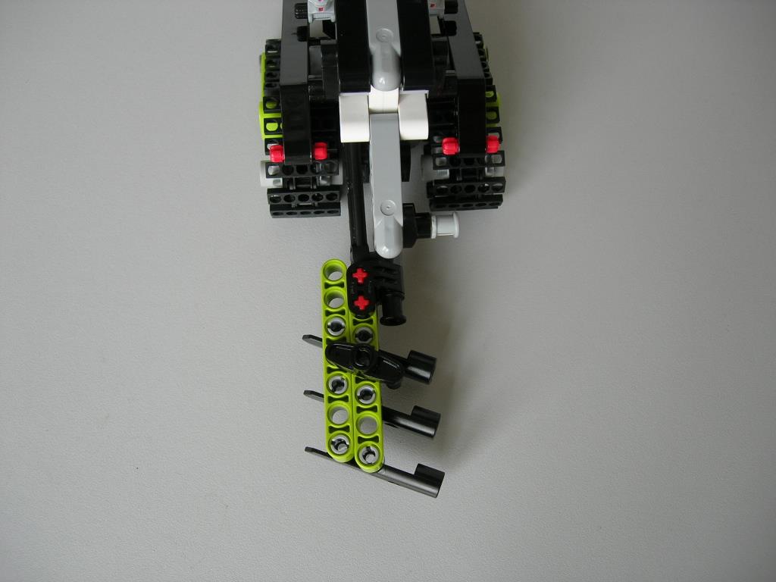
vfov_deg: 37.7
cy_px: 291
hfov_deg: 49.0
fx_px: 852
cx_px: 388
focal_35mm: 38
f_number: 2.8
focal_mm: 7.8
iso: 64
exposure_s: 1/40.1
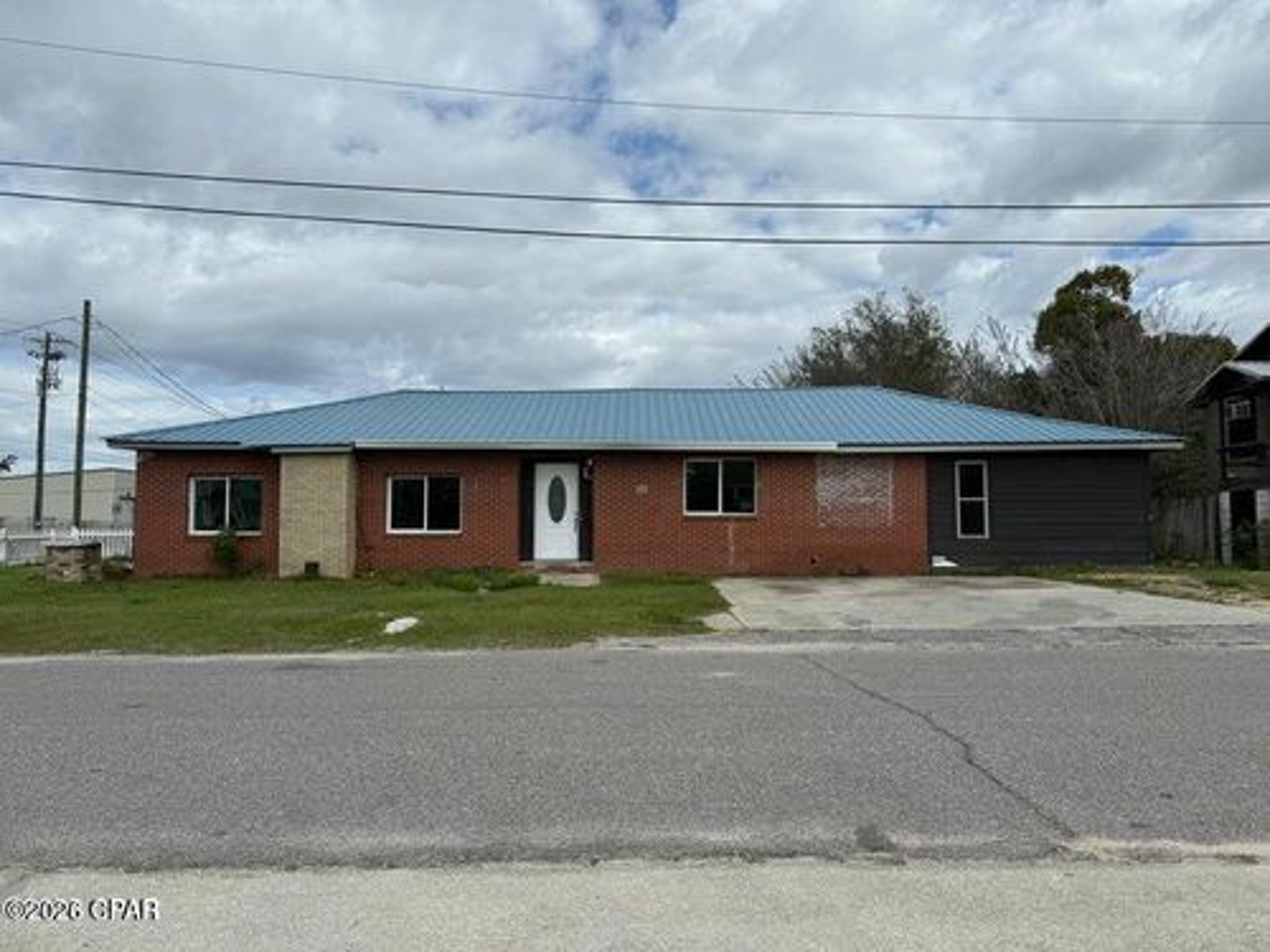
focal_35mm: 24
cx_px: 635
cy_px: 476
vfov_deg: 56.8
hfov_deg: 71.6
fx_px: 881
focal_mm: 6.76
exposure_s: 1/6711
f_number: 1.78
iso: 80
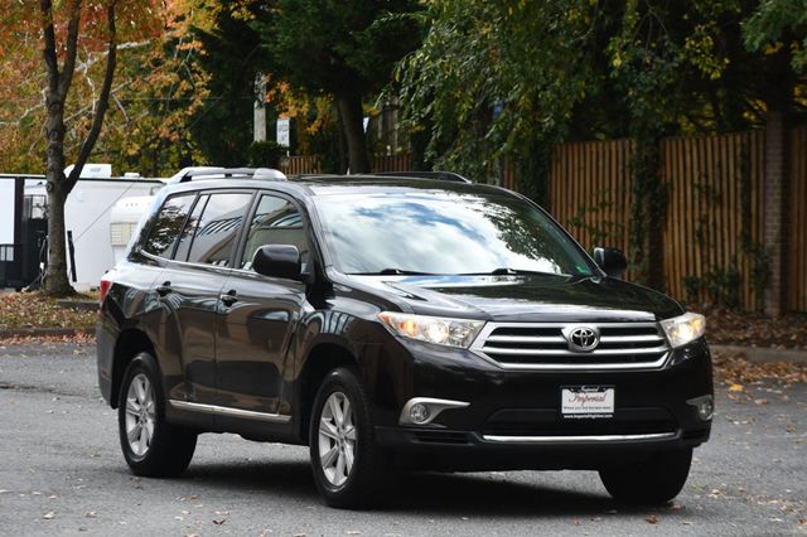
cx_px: 404
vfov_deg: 9.7
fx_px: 3181
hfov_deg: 14.5
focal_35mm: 142
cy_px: 268
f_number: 7.1
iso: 200
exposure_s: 1/250
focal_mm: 95
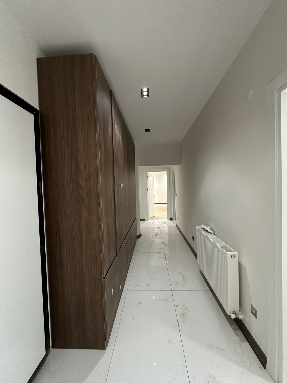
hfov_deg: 85.7
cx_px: 144
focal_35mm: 14
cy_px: 192
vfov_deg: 102.1
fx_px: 155
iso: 200
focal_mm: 2.22
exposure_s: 1/100
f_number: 2.2
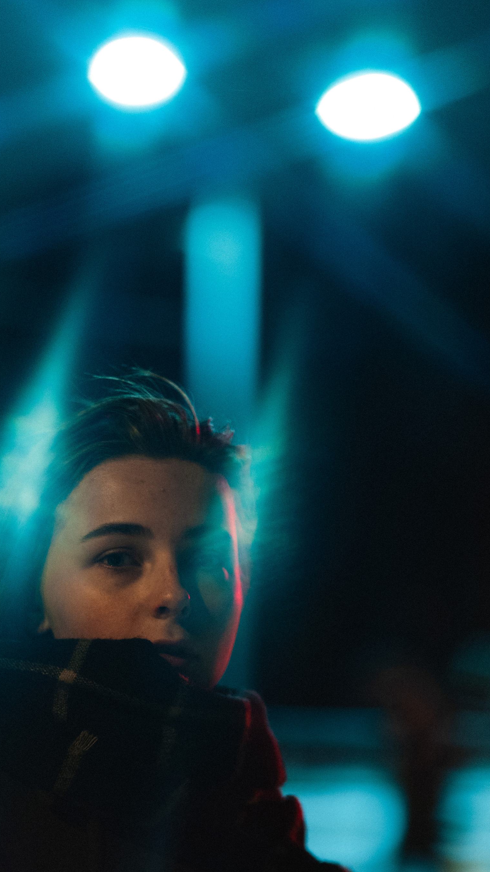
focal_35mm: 126
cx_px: 304
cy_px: 616
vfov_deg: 17.0
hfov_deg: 9.6
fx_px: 2911
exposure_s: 1/80
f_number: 1.4
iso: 800
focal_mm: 85
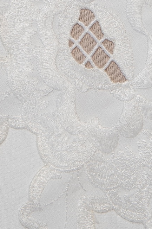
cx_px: 187
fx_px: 1142
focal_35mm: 180
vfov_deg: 10.8
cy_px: -159
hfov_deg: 7.5
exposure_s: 1/160
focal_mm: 52
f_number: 4.5
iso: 250
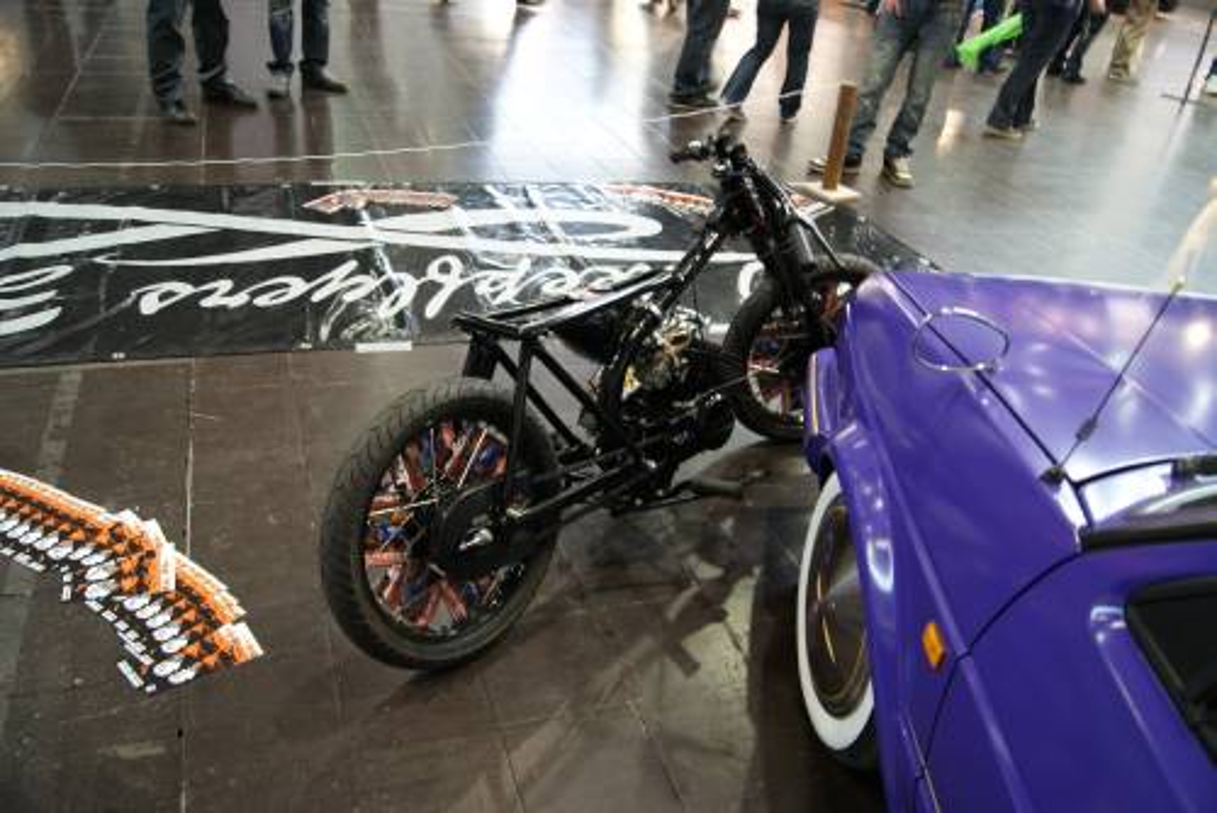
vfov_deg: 48.0
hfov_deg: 67.4
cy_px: 406
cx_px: 608
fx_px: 913
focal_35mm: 27
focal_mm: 18
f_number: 3.5
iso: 400
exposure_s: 1/15
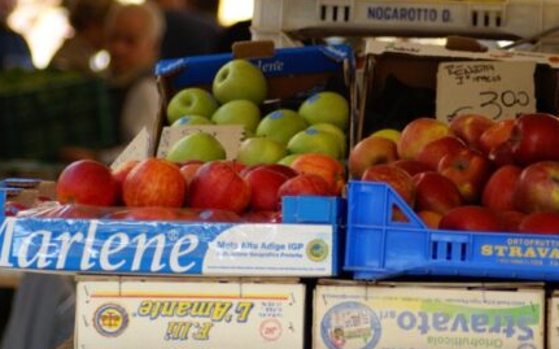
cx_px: 278
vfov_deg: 4.7
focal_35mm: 277
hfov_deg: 7.6
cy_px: 130
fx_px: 4218
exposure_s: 1/250
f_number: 4.5
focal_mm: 130
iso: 100
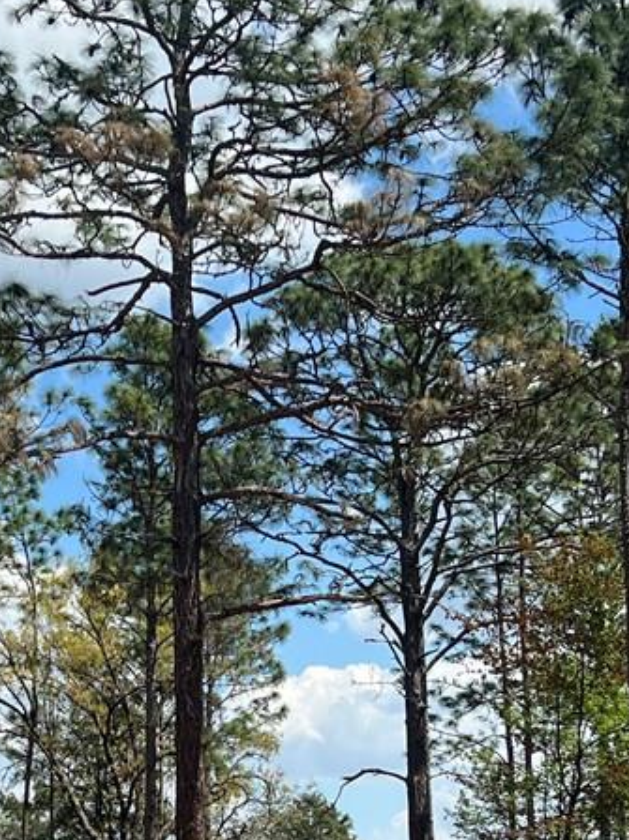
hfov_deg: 15.8
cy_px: 599
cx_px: 133
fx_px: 2254
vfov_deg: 21.0
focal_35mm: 93
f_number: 1.5
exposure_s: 1/4115
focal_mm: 5.7
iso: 50
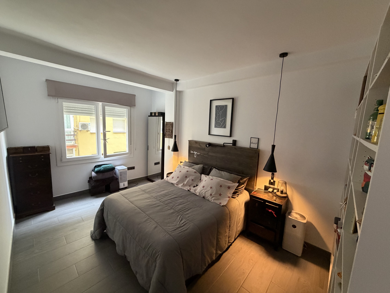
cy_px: 146
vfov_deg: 85.7
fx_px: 158
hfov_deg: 102.1
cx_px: 195
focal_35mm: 14
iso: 500
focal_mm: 2.22
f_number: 2.2
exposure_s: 1/50
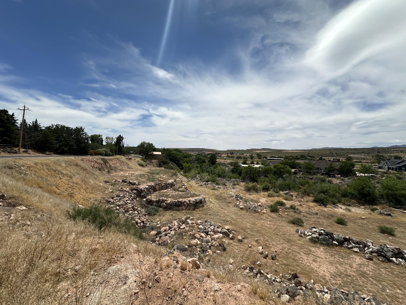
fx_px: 164
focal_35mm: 14
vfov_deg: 85.7
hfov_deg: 102.1
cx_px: 203
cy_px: 152
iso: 50
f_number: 2.2
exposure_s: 1/5291
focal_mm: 2.22
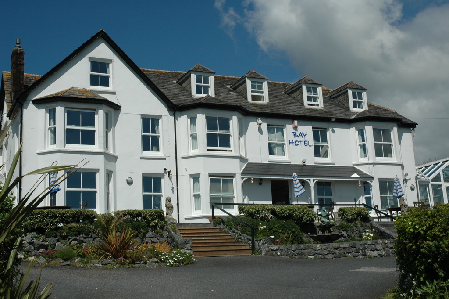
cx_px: 224
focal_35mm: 51
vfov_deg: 26.4
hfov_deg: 38.9
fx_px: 636
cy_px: 150
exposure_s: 1/640
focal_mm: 34
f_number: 13
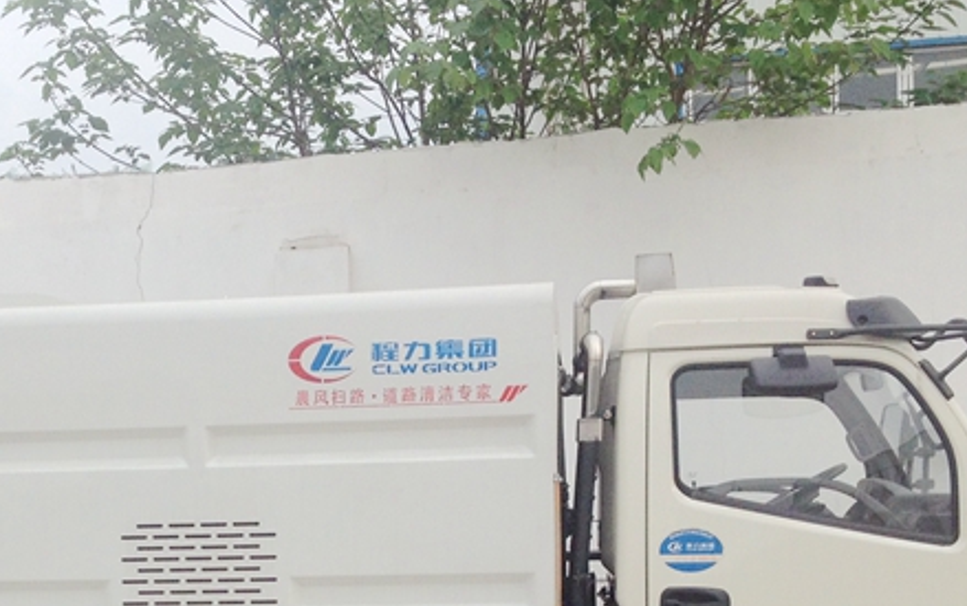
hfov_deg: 26.7
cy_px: 638
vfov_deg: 16.7
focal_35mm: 76
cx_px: 225
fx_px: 2004
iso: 50
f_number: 2.4
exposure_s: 1/649
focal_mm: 4.28
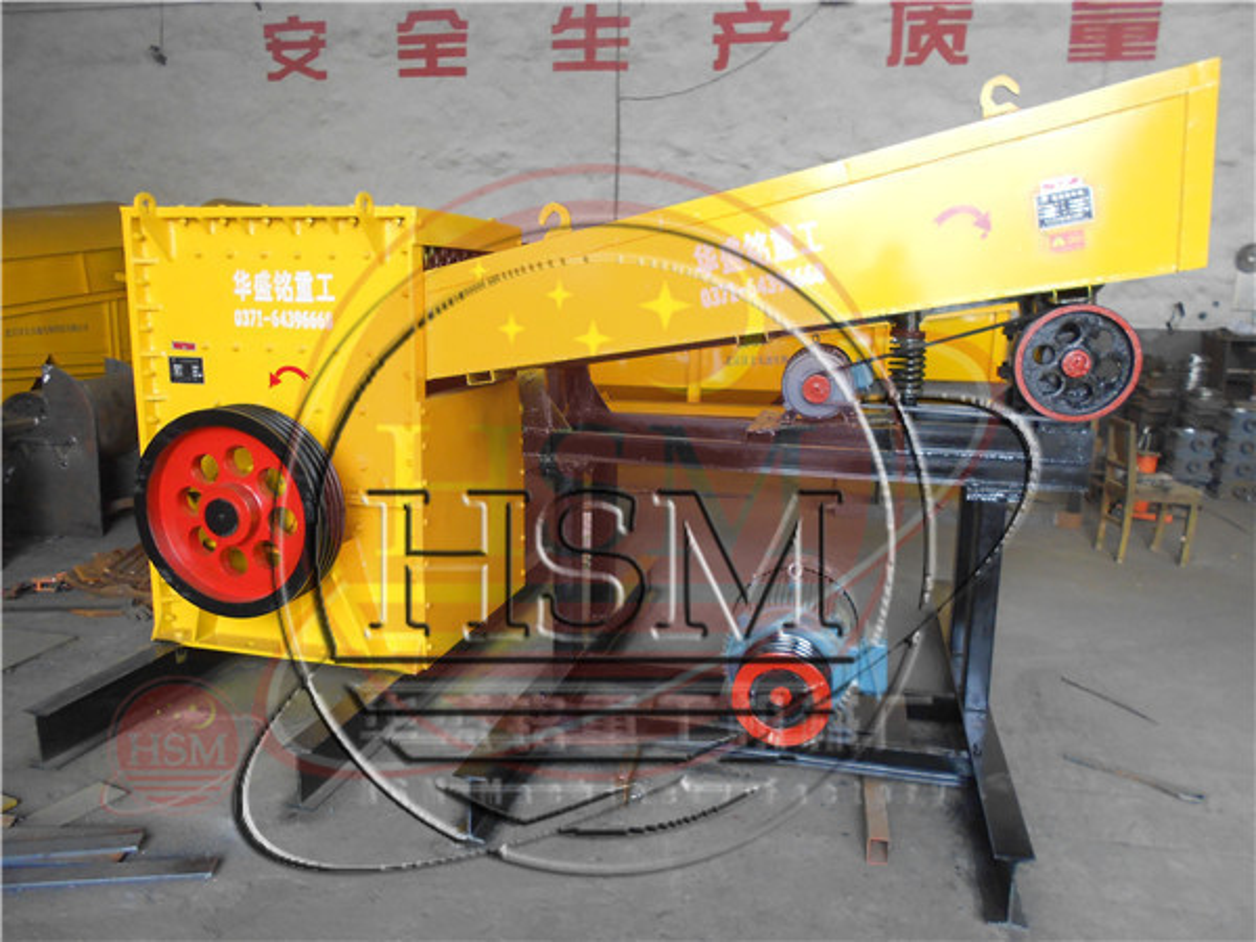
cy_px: 471
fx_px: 943
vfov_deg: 53.1
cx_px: 628
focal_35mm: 26
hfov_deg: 67.3
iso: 200
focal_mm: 4.6
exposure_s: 1/30
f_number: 3.2
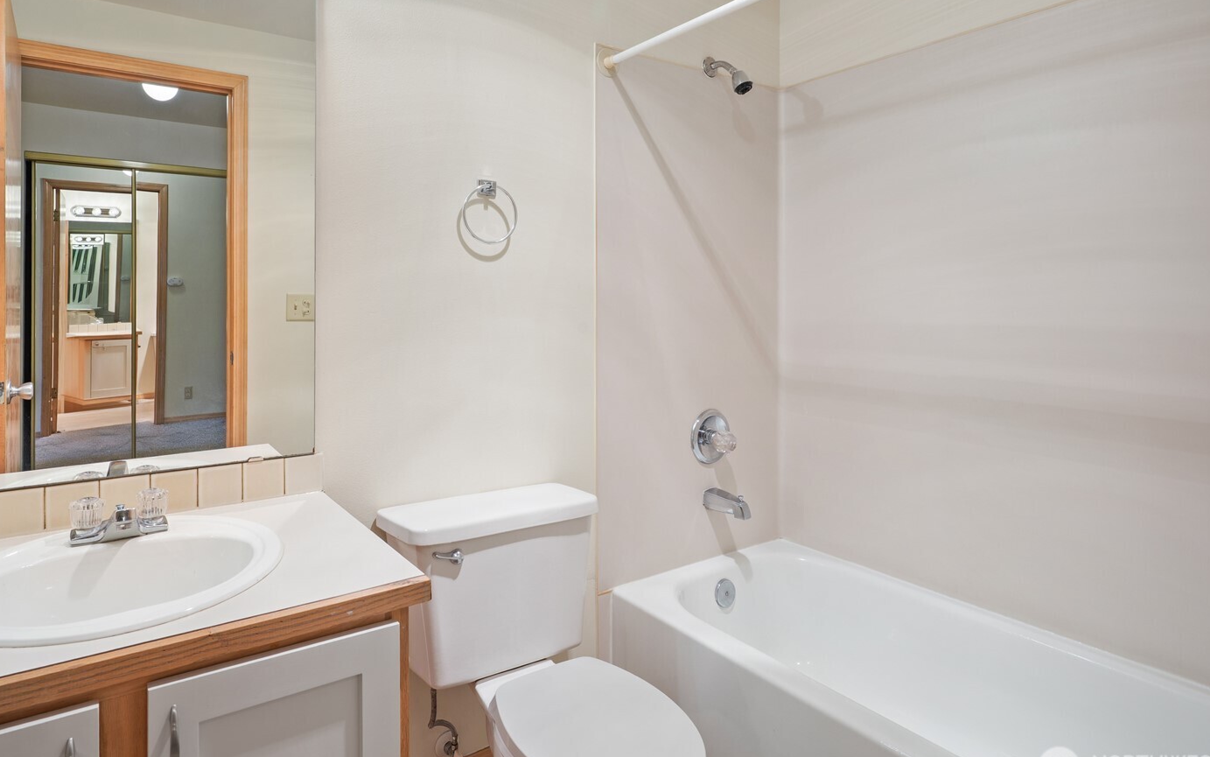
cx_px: 507
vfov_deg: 59.3
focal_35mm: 20
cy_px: 308
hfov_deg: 84.4
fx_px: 660
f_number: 10
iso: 200
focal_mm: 16
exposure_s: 1/1.25
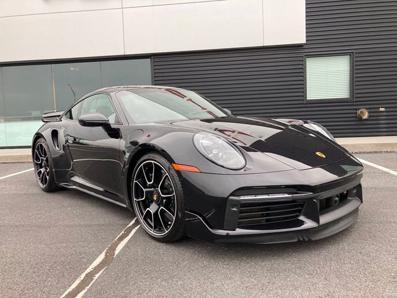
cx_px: 198
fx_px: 321
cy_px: 149
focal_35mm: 28
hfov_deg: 63.4
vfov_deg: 49.7
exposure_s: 1/121
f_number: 1.8
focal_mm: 3.99
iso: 50
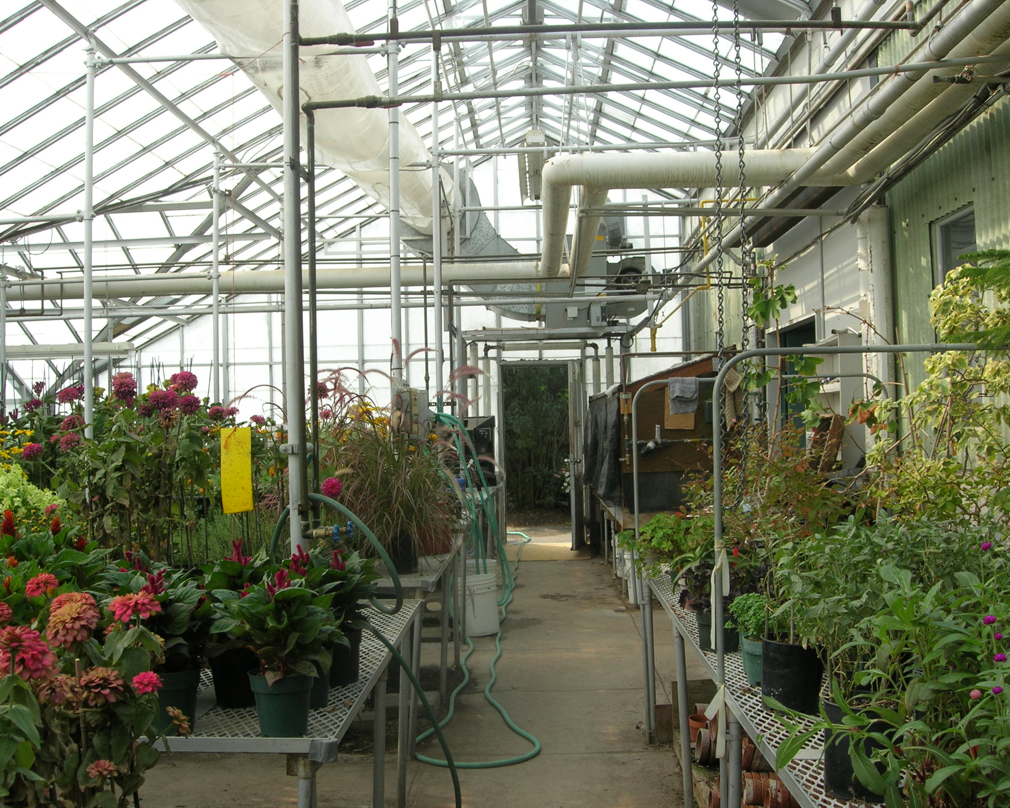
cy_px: 408
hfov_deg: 45.8
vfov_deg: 37.3
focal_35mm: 40
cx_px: 511
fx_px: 1196
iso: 64
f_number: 4.8
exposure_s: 1/196
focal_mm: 7.8
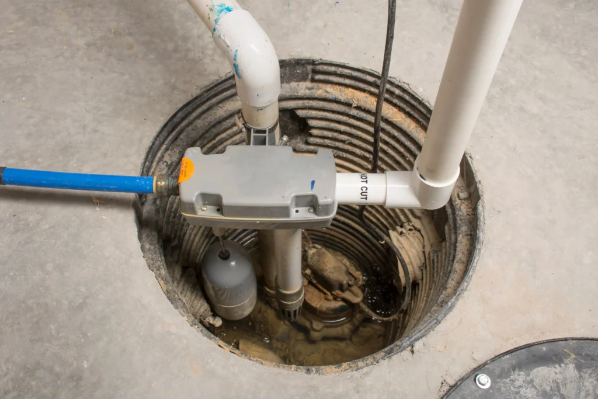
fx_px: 673
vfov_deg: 33.0
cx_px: 299
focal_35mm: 40
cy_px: 200
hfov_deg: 47.9
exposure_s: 1/250
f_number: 11
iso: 100
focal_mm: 27
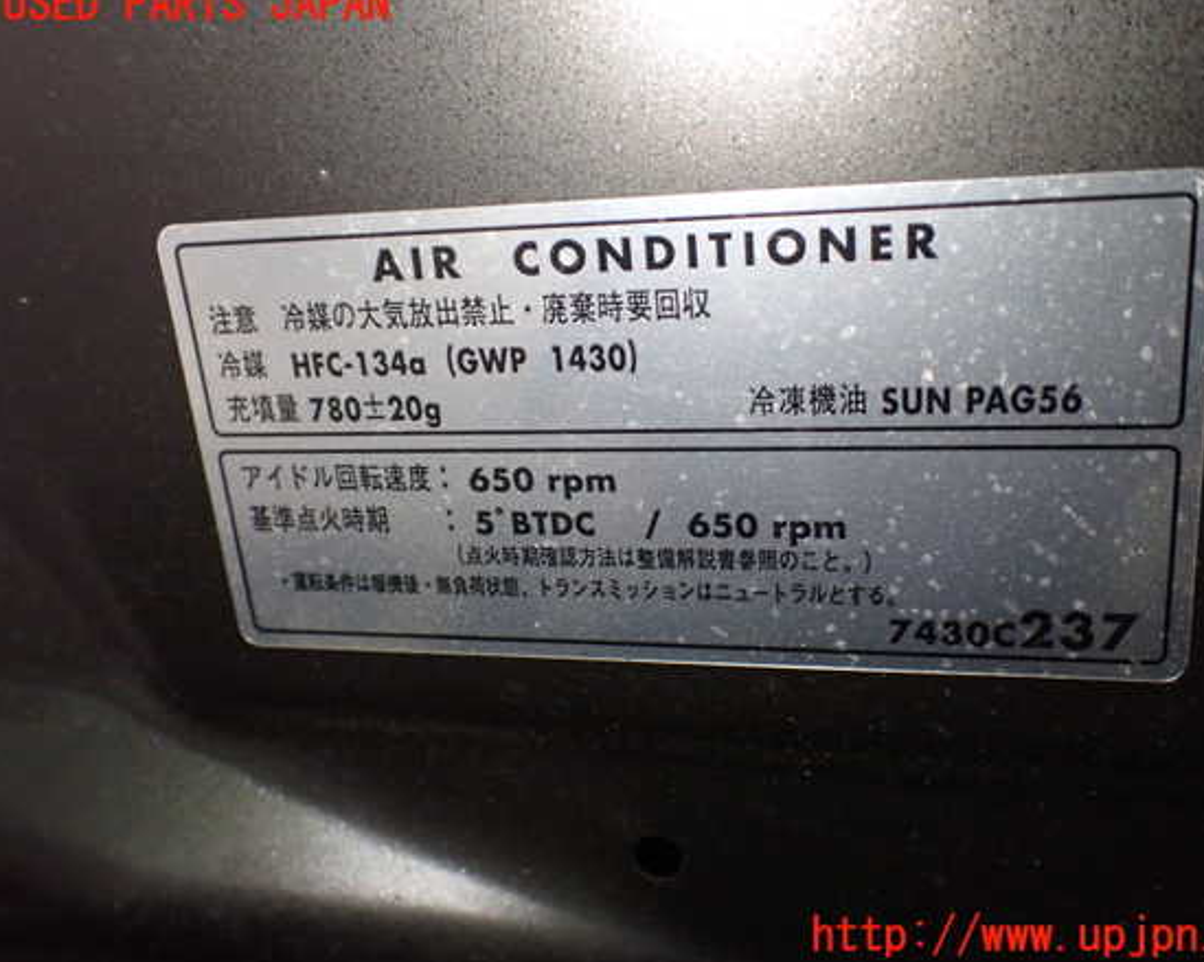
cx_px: 649
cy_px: 471
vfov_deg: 45.8
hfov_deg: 55.6
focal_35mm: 32
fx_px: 1140
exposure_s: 1/100
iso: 800
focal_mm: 5.4
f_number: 2.3
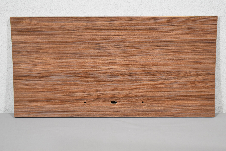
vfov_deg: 18.9
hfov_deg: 28.1
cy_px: 76
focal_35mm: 72
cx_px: 113
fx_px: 452
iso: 900
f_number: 5.3
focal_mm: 48
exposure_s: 1/125
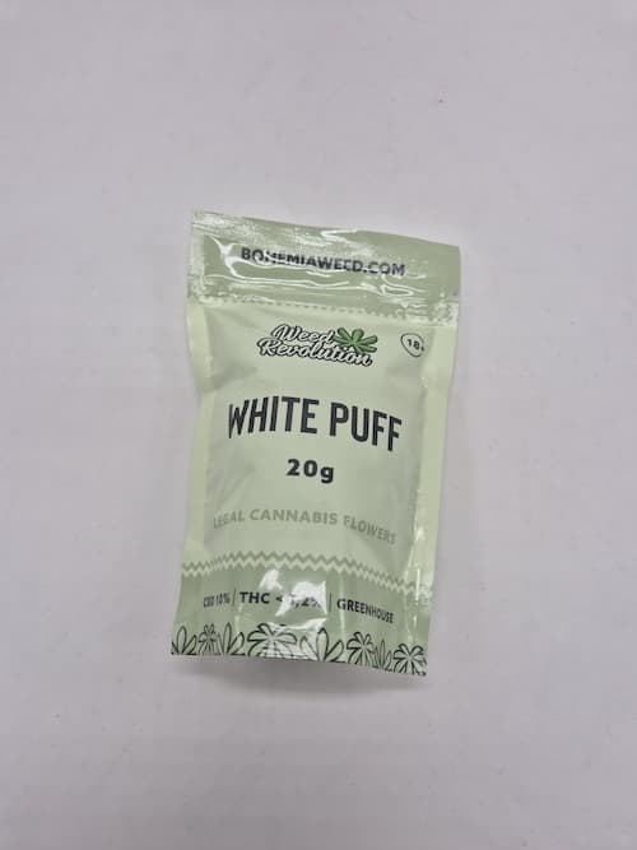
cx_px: 318
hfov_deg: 58.9
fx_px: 565
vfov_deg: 73.9
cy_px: 425
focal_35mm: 23
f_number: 1.8
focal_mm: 5.4
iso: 25
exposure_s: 1/272
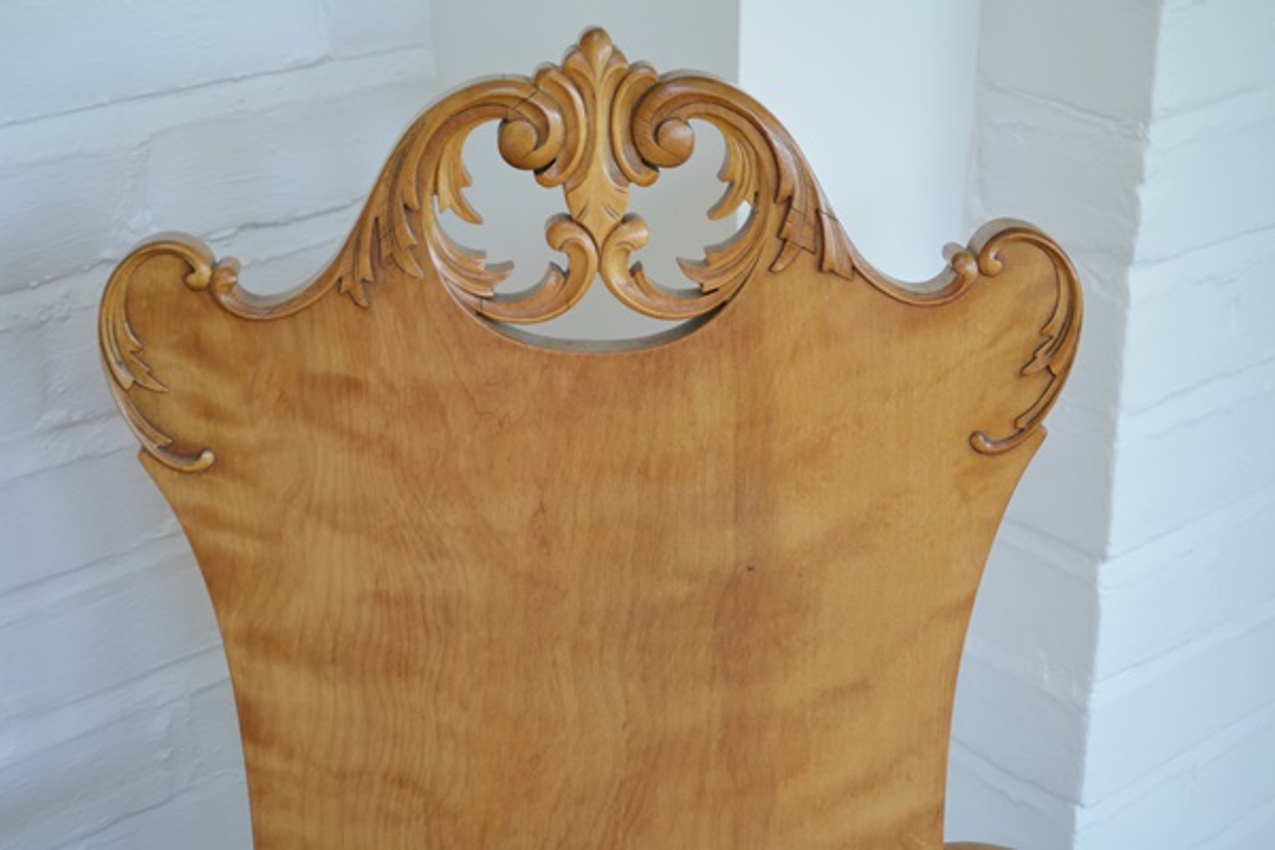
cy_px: 425
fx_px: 2125
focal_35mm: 60
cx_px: 638
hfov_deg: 33.4
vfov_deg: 22.6
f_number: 5.3
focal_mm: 40
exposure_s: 1/60
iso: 450
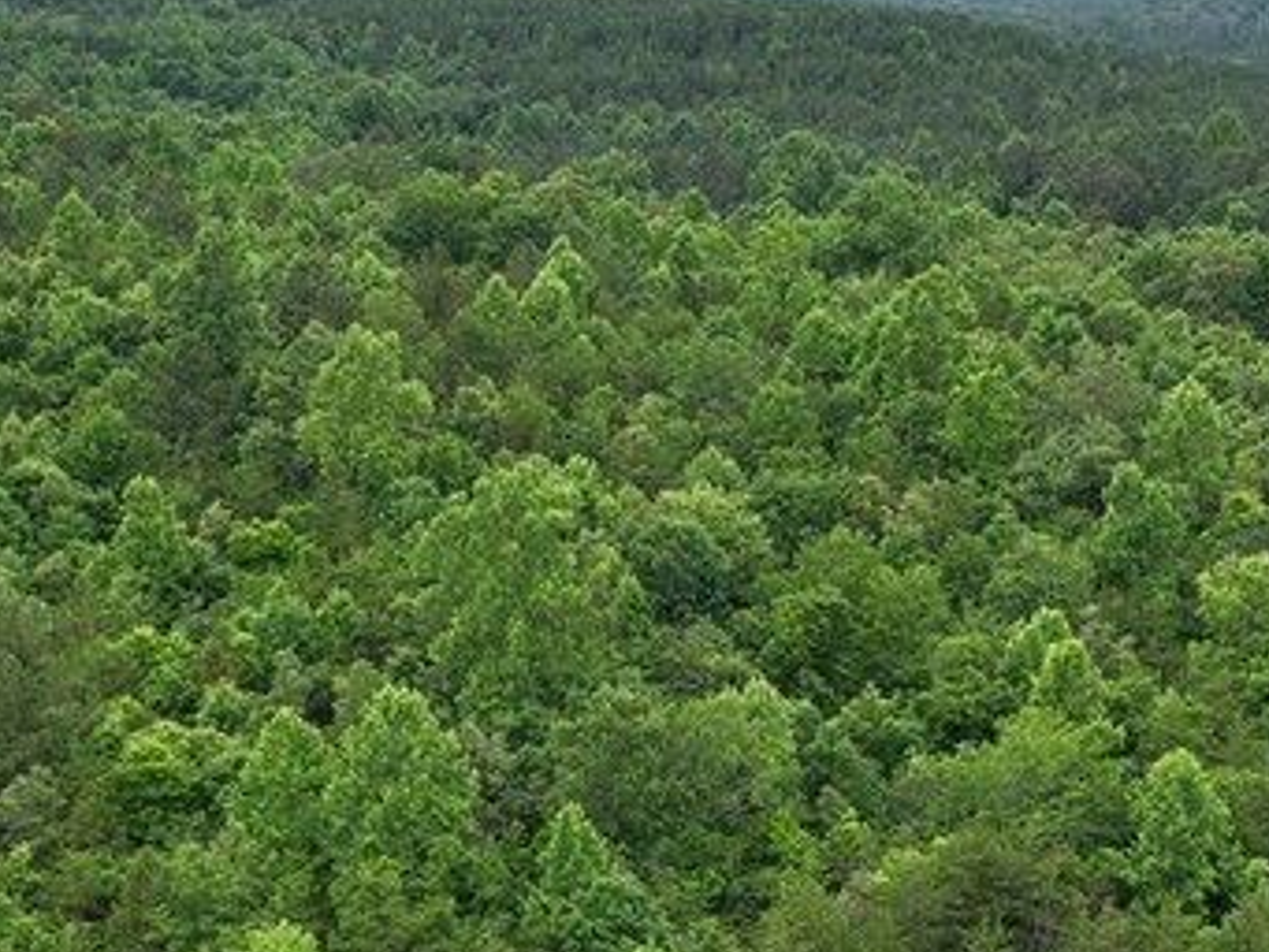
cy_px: 798
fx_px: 2640
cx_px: 629
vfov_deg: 20.2
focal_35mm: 72
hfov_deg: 27.0
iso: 180
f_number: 2.8
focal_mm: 12.29
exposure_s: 1/200
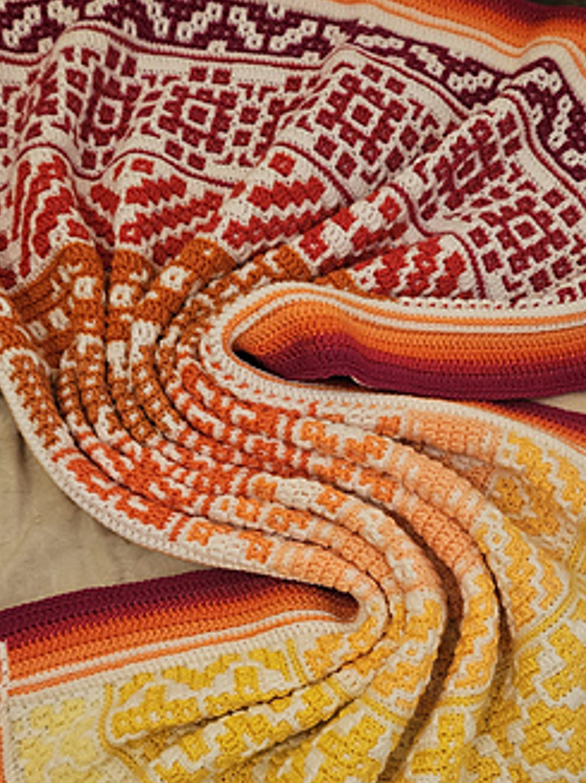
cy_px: 544
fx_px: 1016
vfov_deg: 41.4
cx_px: 362
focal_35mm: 45
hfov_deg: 32.0
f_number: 1.8
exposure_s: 1/50
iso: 640
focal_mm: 5.4
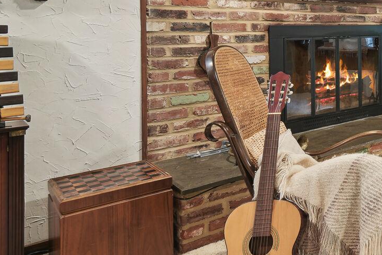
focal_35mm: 38
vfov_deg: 33.9
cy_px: 47
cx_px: 431
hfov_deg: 40.0
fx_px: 403
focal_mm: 16
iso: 400
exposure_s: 1/2.5
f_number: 8
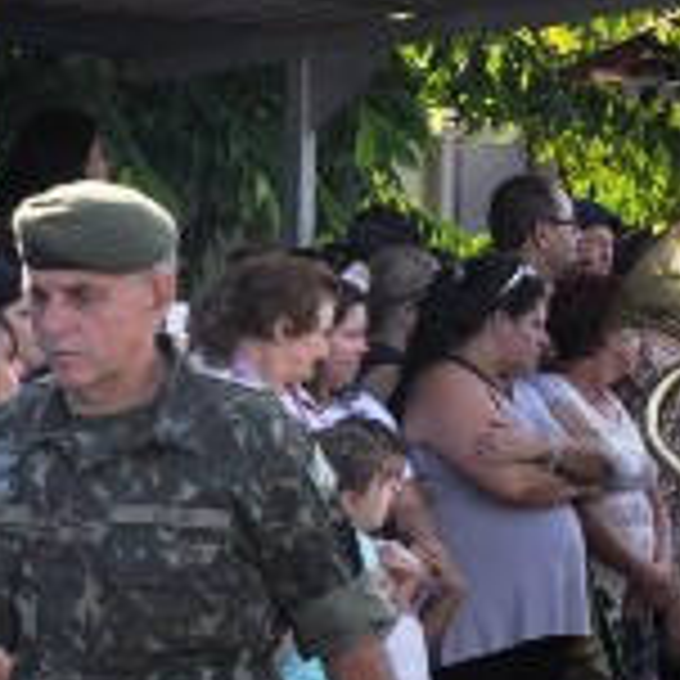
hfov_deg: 8.2
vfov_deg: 8.6
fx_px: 4489
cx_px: 1414
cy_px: 606
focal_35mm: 202
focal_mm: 30
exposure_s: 1/250
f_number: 8
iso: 200
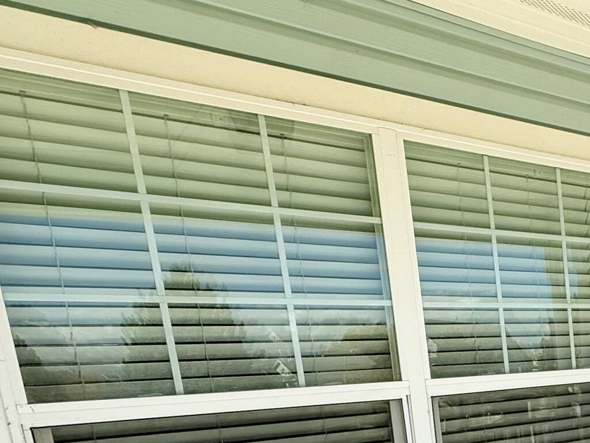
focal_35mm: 41
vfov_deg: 31.2
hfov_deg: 36.9
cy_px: 490
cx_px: 680
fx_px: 699
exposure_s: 1/1795
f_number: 2.2
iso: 64
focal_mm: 2.22
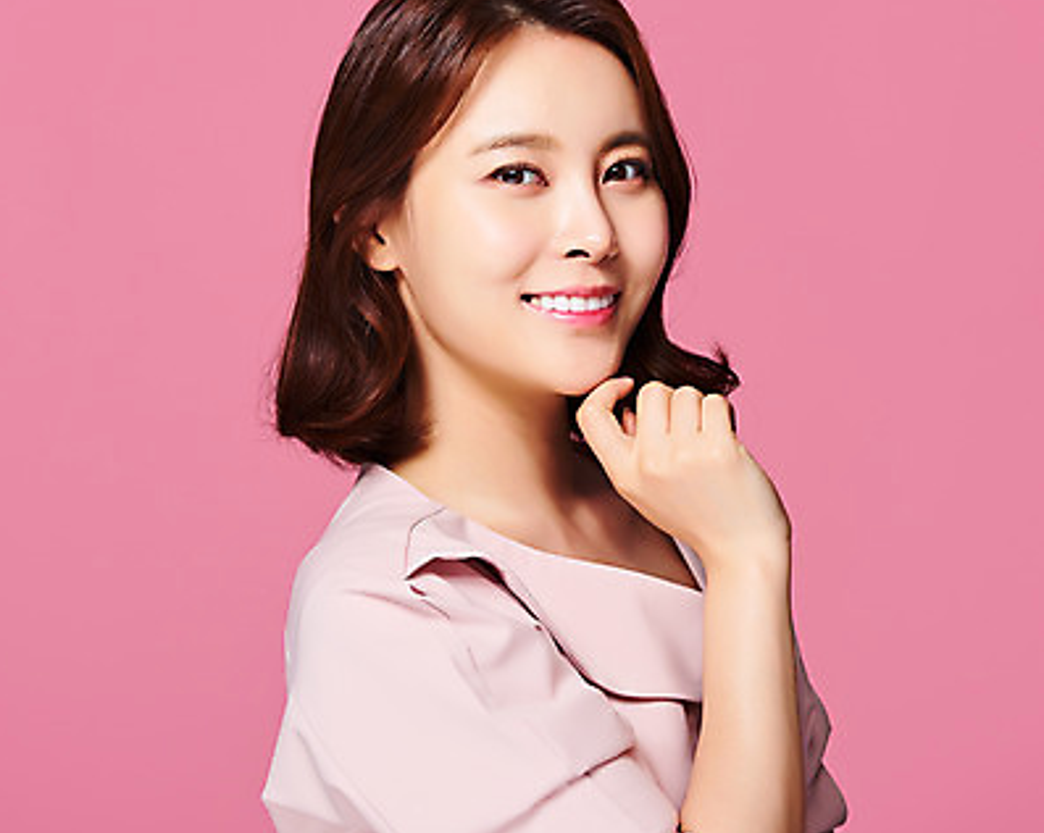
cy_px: 378
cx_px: 418
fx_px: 4600
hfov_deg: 12.9
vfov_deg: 10.4
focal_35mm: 149
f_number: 16
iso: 64
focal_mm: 105
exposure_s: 1/125
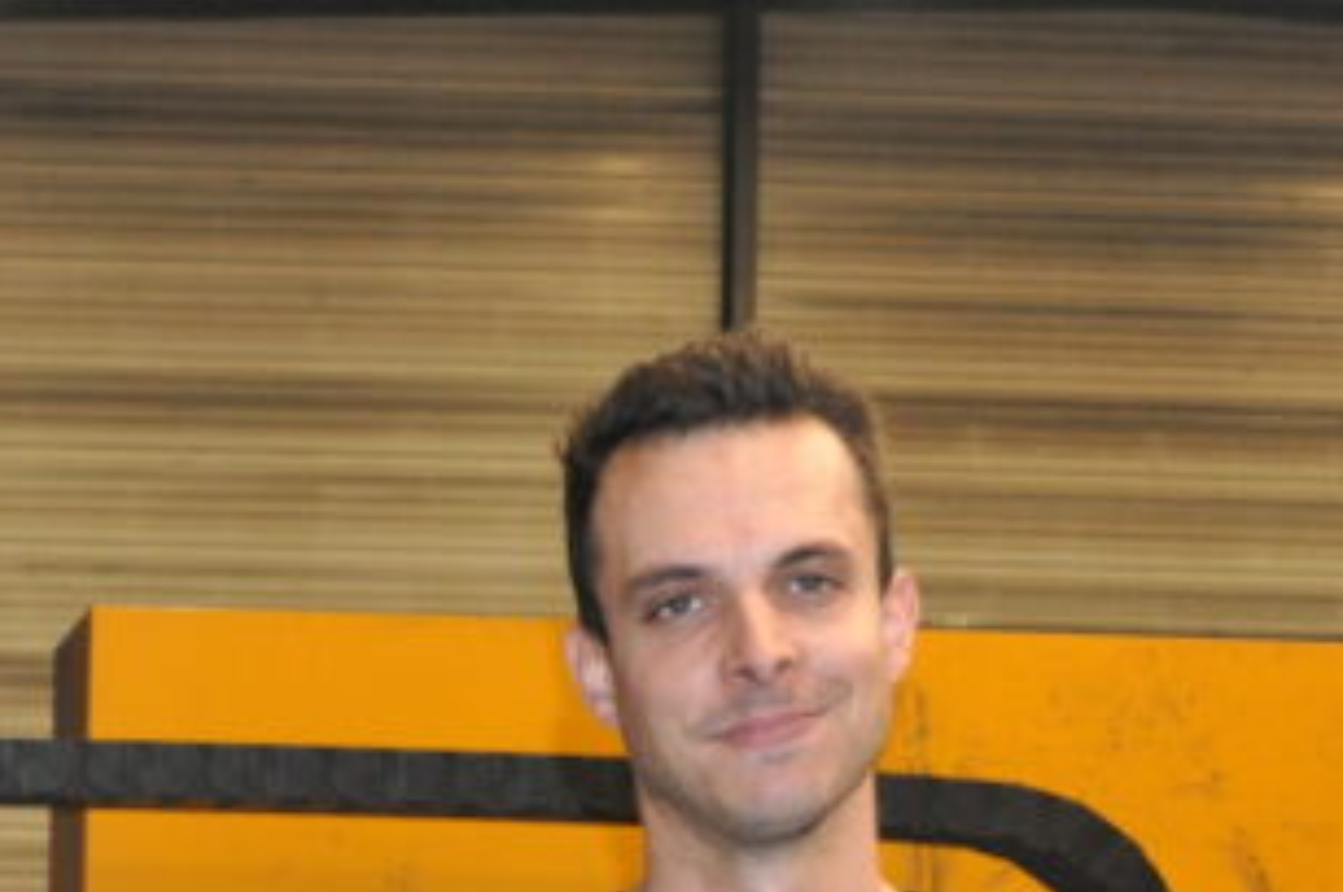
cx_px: -188
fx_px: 4472
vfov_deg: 11.1
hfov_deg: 16.5
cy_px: 1154
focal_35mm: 120
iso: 800
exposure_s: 1/60
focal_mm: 24
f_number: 4
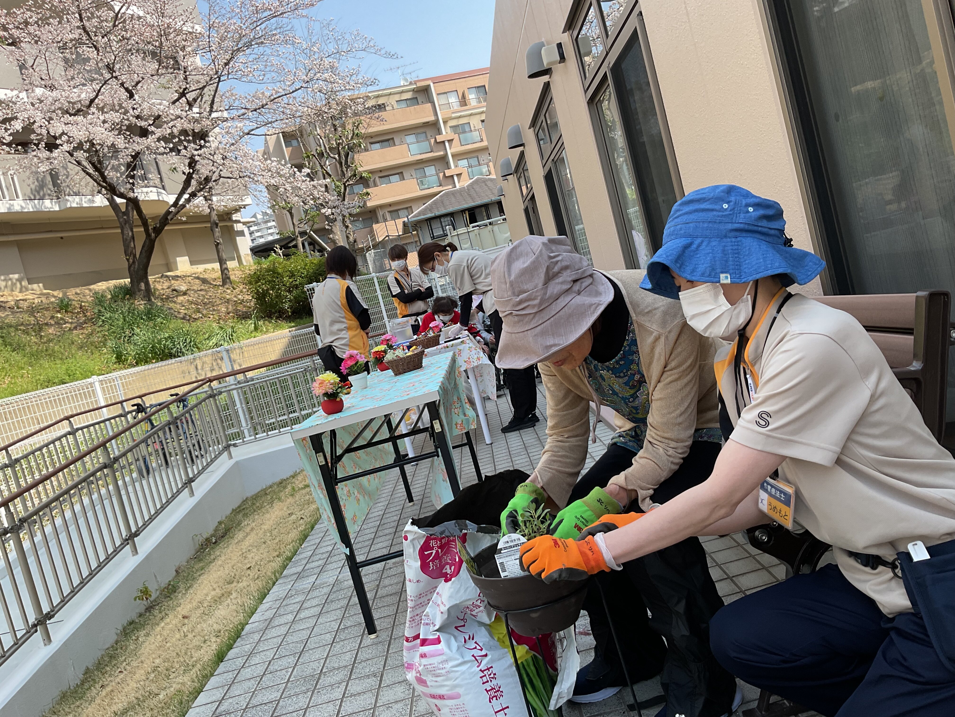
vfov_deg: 48.2
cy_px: 358
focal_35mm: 29
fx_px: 800
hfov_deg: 61.7
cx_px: 478
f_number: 1.8
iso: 16
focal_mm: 3
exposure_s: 1/599
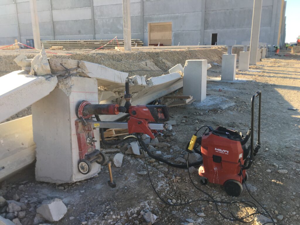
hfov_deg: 61.7
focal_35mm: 29
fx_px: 251
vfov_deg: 48.2
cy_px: 112
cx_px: 150
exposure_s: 1/409
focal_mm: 4.15
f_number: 2.2
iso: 25
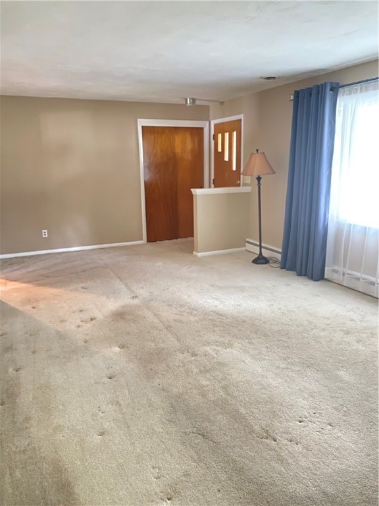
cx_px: 190
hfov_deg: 53.1
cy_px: 253
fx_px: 380
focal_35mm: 26
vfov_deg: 67.3
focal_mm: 4.25
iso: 800
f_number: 1.8
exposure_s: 1/30
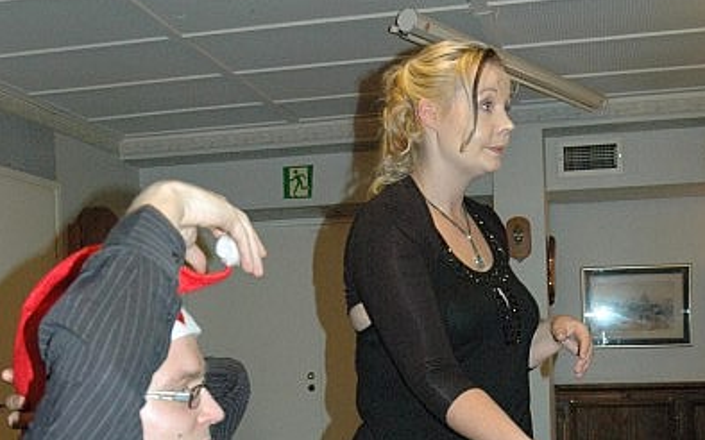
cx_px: 354
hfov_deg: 36.3
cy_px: 367
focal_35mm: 56
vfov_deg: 22.7
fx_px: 1076
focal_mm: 24
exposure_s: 1/60
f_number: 5
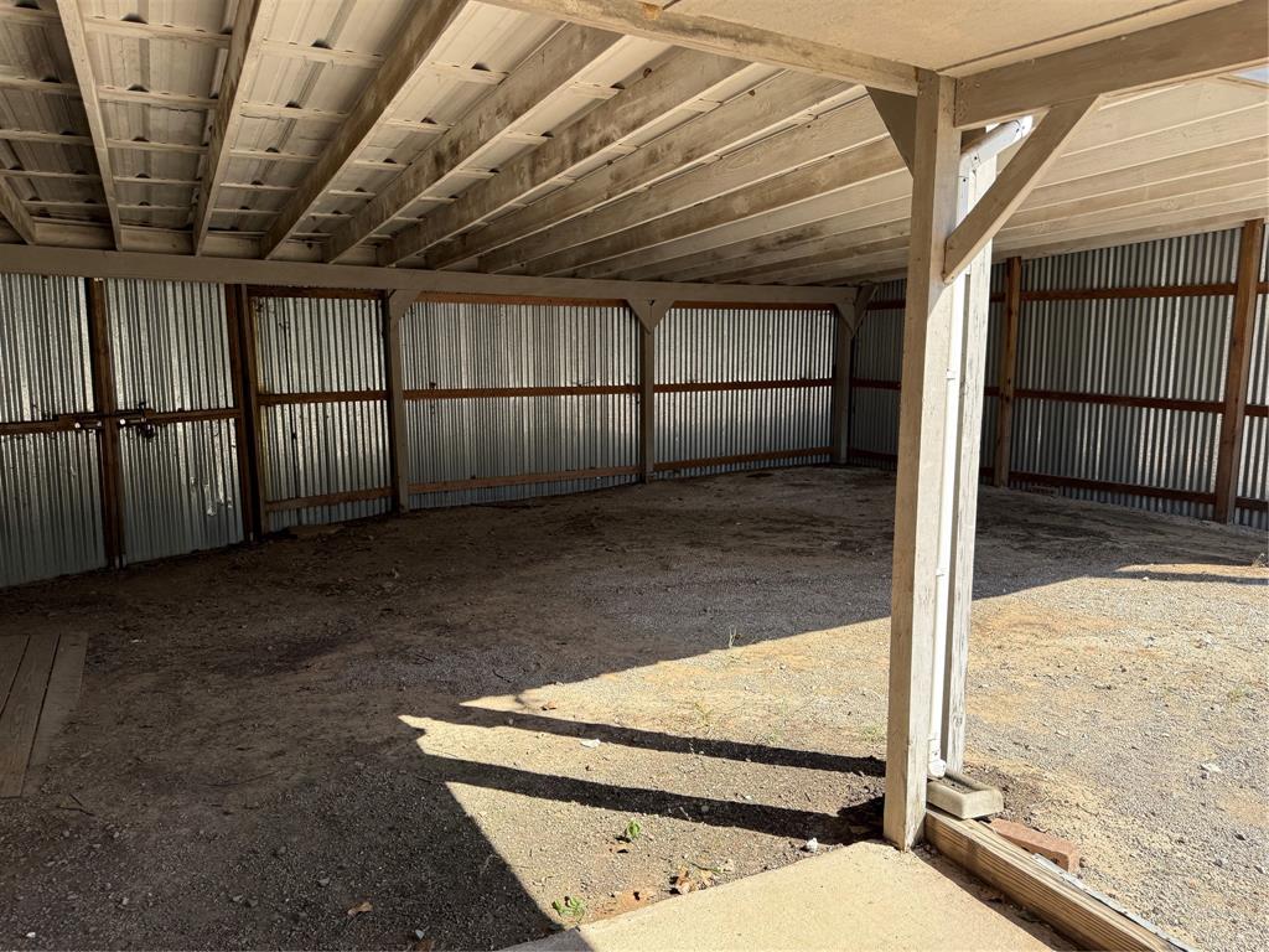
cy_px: 476
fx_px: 880
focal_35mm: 24
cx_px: 634
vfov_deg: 56.8
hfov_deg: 71.6
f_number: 1.78
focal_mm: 6.76
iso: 100
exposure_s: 1/1689
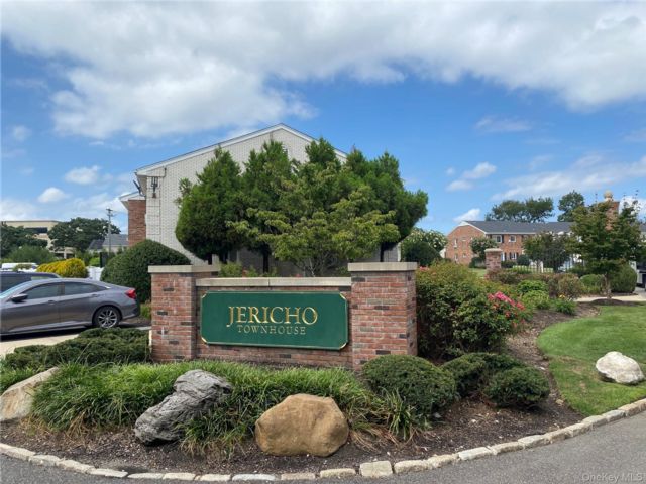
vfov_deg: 53.1
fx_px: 485
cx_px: 323
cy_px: 242
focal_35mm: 26
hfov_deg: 67.3
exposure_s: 1/2890
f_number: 1.8
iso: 32
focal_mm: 4.25
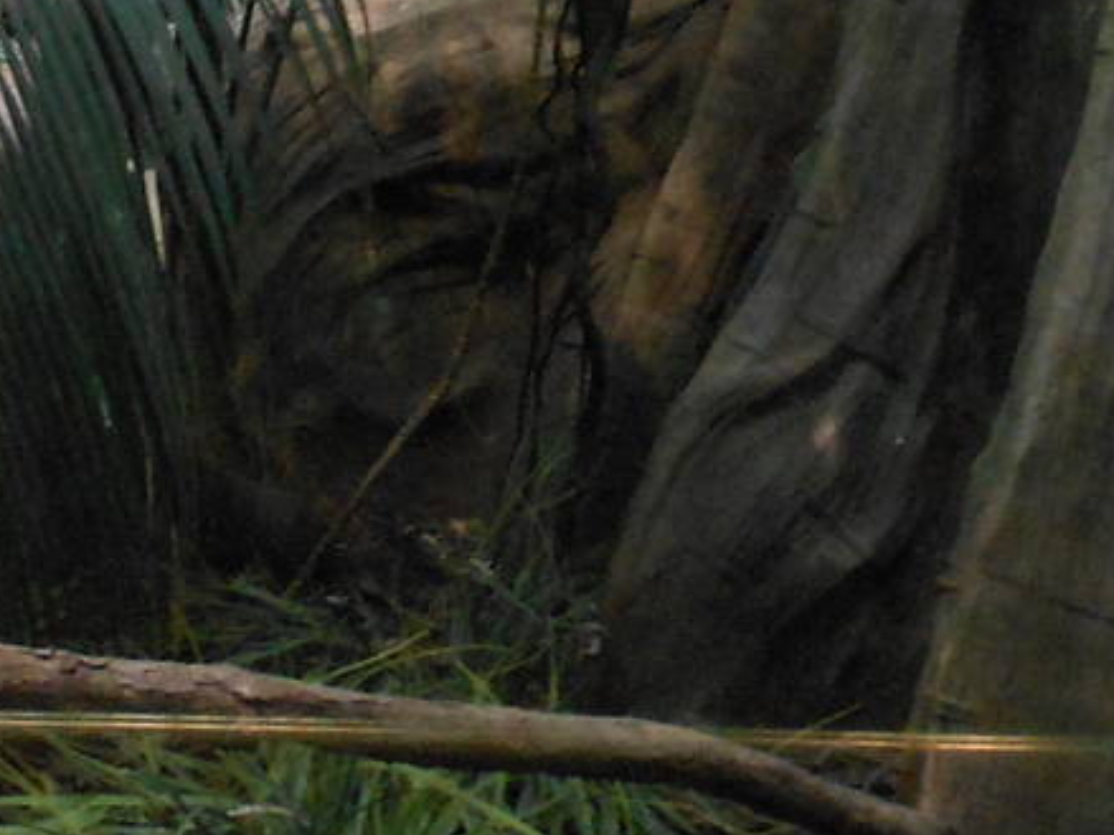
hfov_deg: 18.5
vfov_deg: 13.1
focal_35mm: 102
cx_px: -140
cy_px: -660
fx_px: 3282
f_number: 3.7
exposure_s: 1/10
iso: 400
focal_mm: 5
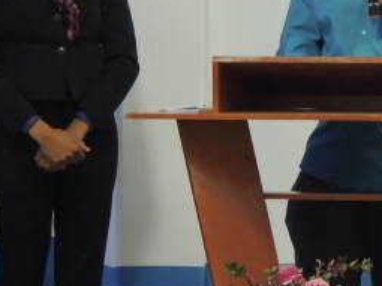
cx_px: 297
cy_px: 43
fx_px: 4798
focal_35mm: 435
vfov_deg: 3.4
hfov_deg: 4.6
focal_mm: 33
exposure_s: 1/8
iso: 800
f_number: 4.6
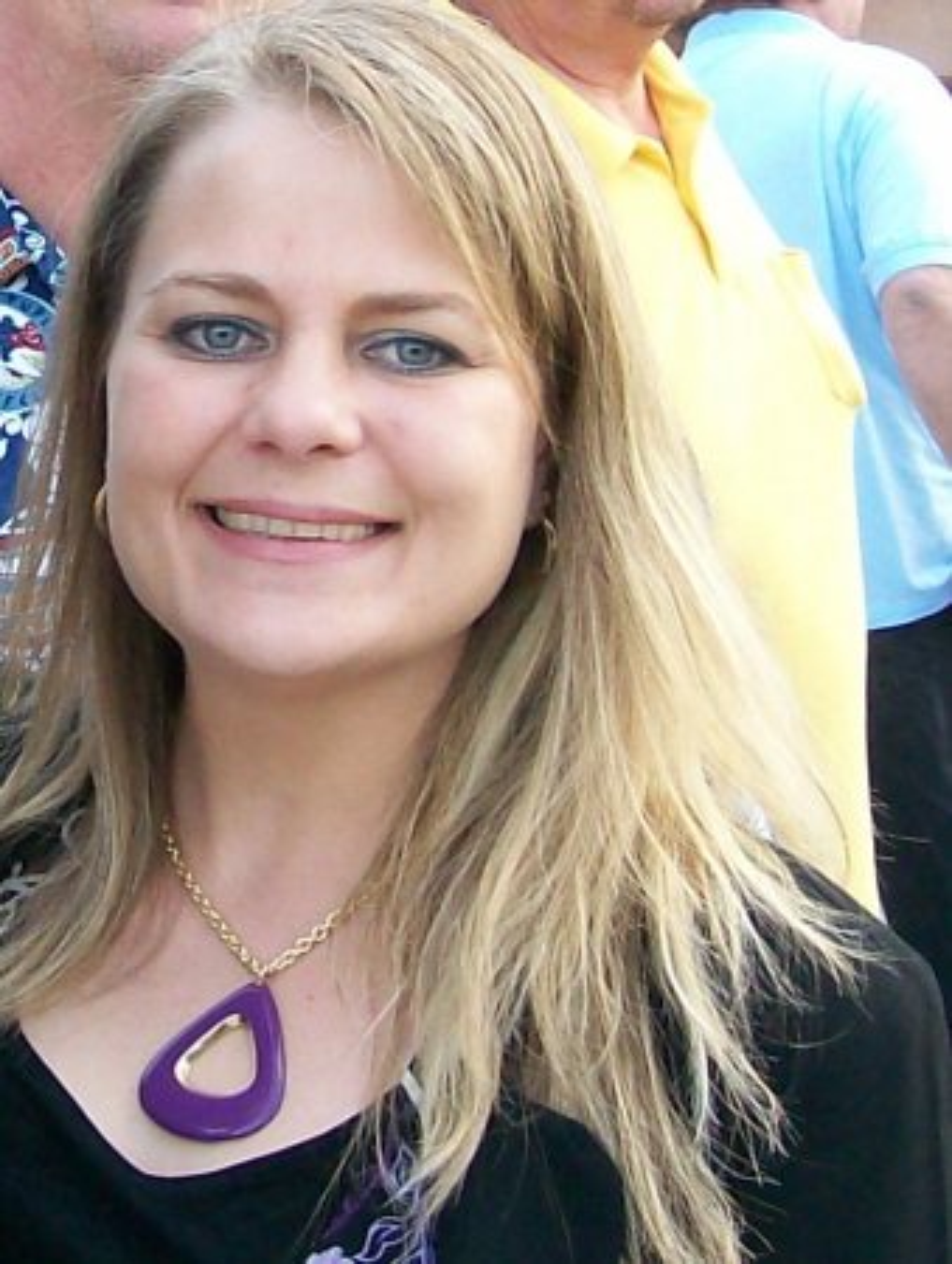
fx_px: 1316
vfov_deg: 51.3
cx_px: 476
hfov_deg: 39.8
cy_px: 632
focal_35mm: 36
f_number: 2.7
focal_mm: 6
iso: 80
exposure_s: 1/88.7
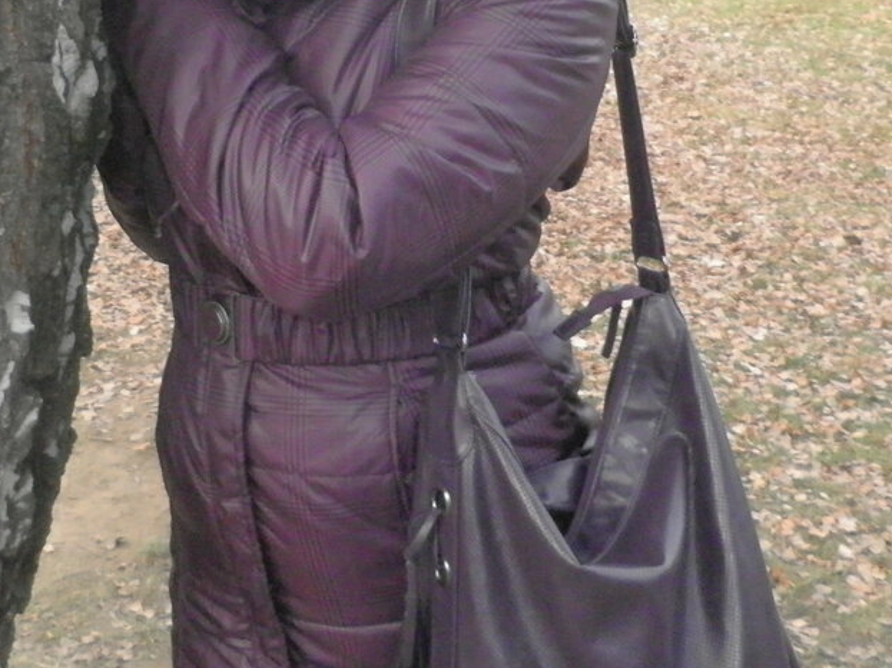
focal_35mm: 52
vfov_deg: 27.3
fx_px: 1340
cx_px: 341
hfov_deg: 36.6
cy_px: 110
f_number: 3.2
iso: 500
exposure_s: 1/30
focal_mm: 4.9
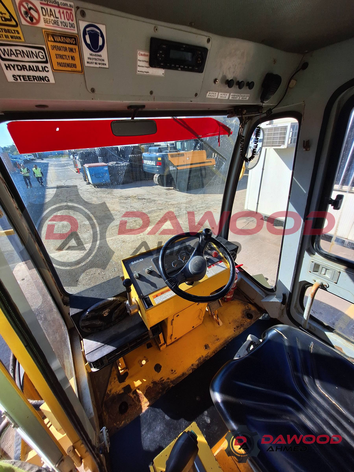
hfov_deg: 89.9
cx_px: 177
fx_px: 177
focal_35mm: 13
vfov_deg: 106.2
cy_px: 236
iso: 40
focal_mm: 1.74
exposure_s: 1/812
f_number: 2.2
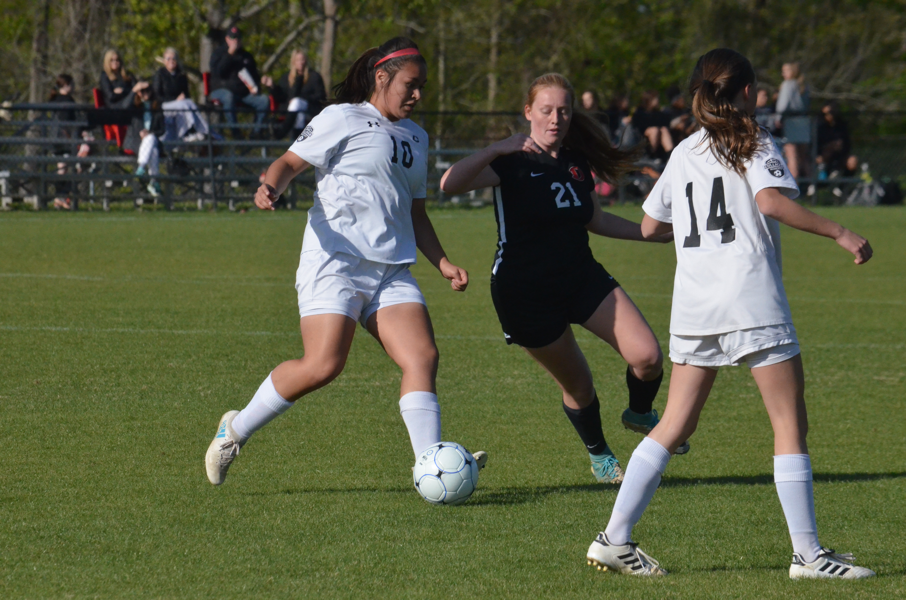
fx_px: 8288
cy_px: 300
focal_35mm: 330
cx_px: 453
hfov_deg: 6.3
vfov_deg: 4.1
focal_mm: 220
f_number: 11
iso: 2500
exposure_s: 1/4000
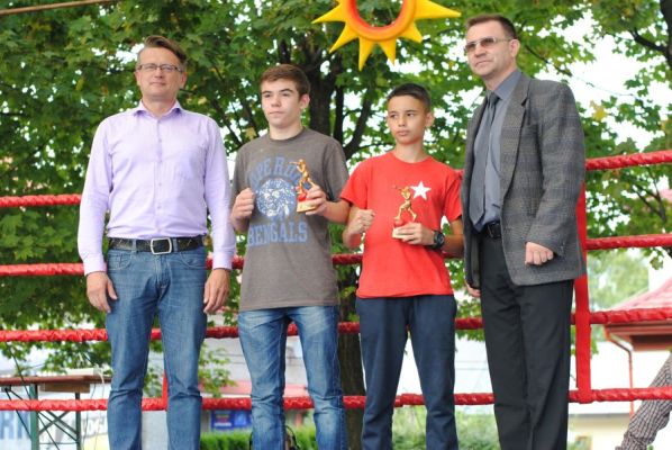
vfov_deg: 18.2
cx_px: 336
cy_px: 225
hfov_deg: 27.0
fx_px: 1401
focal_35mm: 75
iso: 200
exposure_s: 1/200
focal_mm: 50
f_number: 3.2
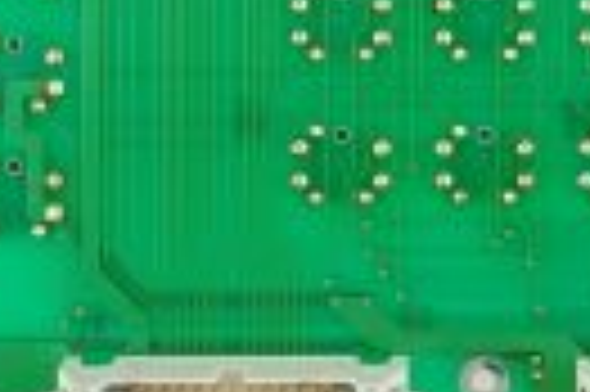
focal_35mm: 160
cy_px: -237
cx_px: 486
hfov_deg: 12.8
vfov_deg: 8.3
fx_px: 2619
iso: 1600
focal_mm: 35
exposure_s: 1/125
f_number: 9
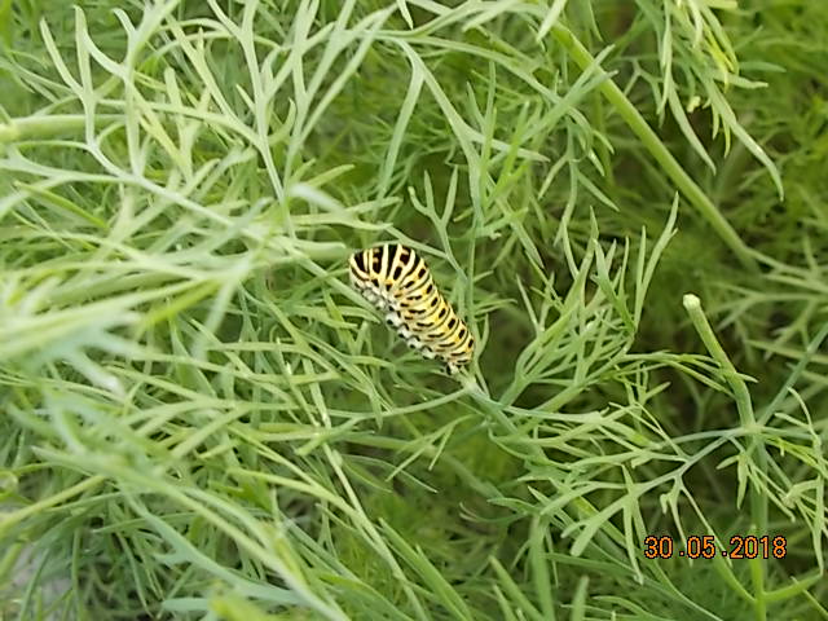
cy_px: 310
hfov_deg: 60.0
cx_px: 414
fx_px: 718
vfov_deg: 46.8
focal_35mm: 30
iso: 80
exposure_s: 1/25
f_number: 3.4
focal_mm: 5.3
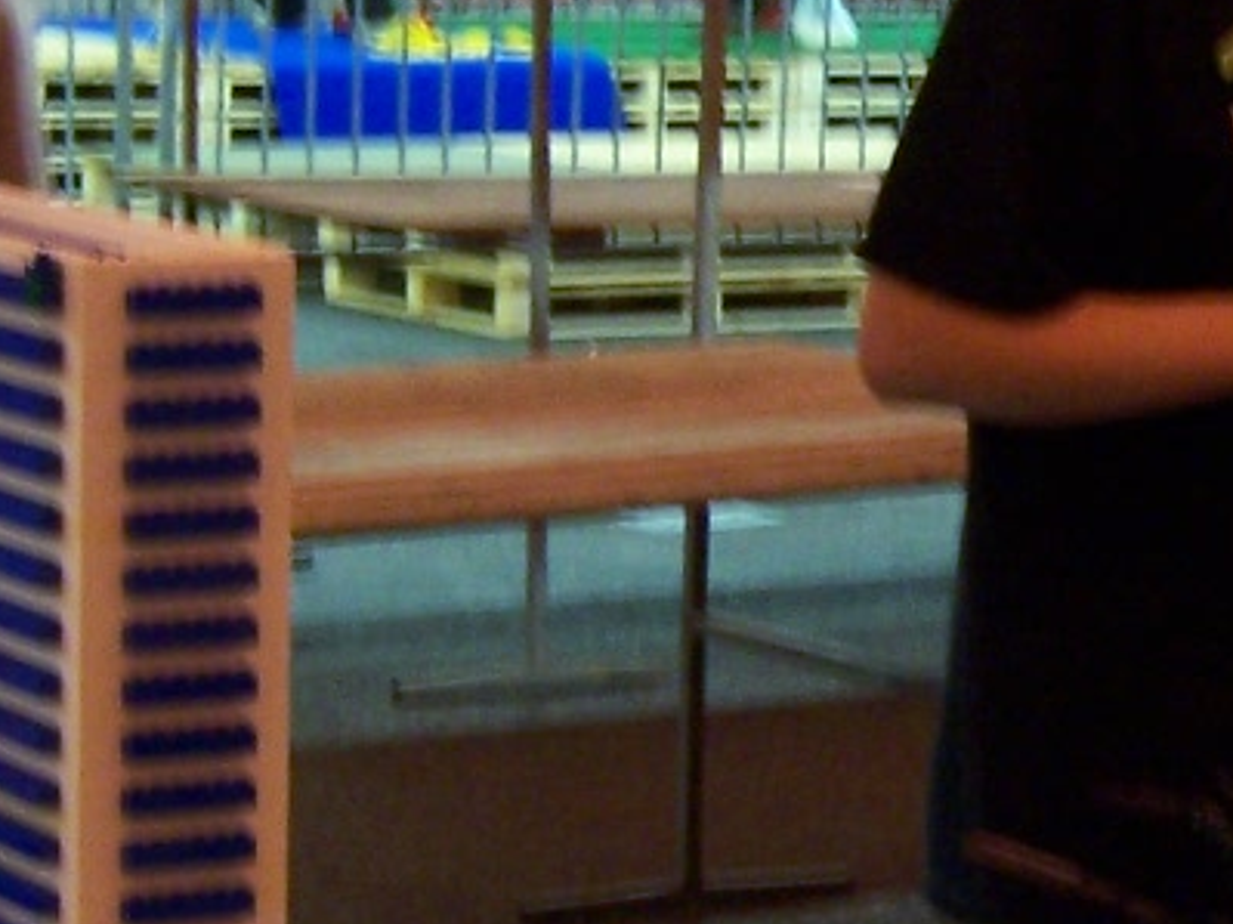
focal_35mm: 140
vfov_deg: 10.6
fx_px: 4985
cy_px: 522
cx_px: 1069
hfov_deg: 14.0
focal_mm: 6.2
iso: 160
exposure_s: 1/8
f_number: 2.8
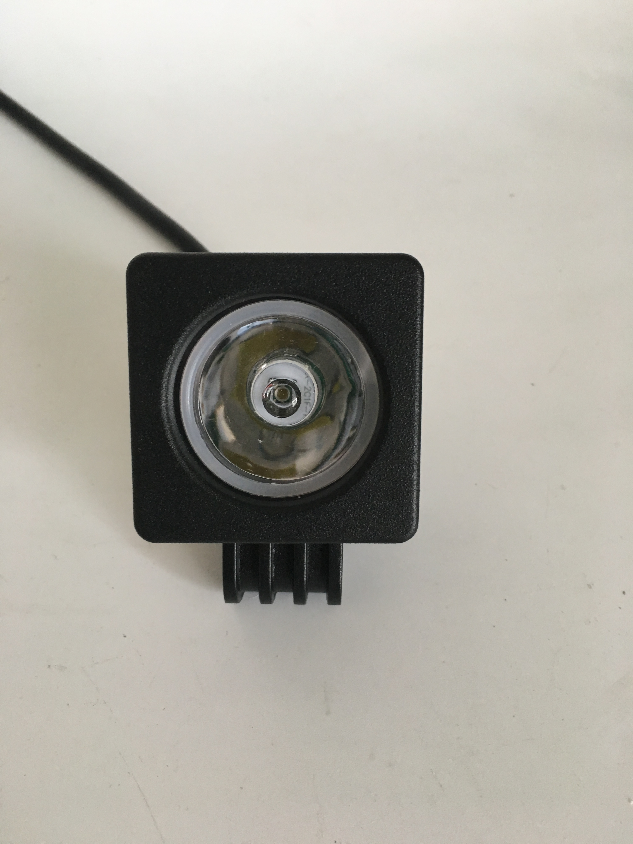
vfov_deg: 61.7
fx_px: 707
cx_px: 316
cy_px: 422
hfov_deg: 48.2
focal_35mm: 29
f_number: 2.2
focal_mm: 4.15
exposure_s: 1/33
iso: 125
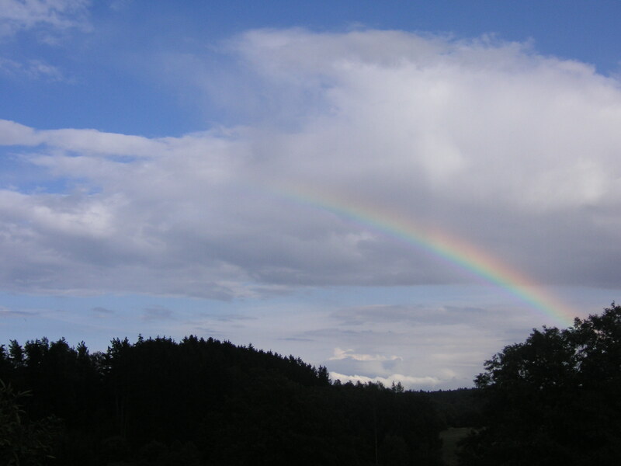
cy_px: 233
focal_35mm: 53
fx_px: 951
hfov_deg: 36.2
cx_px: 310
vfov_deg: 27.5
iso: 50
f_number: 9.5
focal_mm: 8.9
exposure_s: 1/180
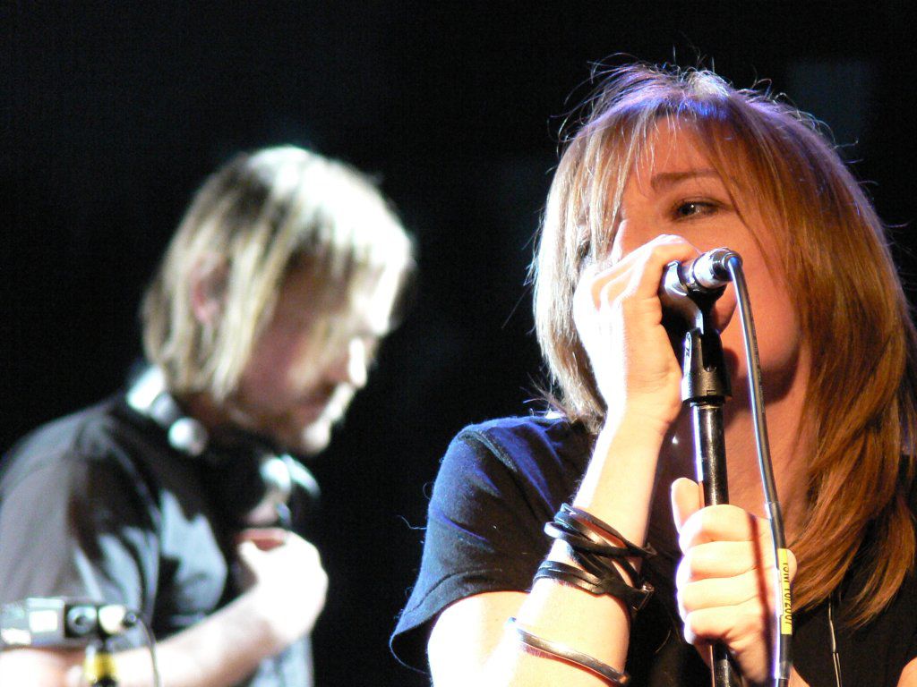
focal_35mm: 413
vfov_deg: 3.6
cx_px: 458
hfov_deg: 4.8
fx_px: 10941
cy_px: 344
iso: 400
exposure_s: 1/40
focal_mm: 68.4
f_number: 3.6
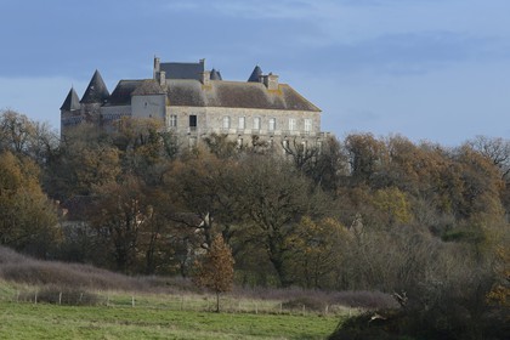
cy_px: 170
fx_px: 2550
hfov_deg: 11.4
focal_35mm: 180
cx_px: 255
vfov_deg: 7.6
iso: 400
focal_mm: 180
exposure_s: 1/320
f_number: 11
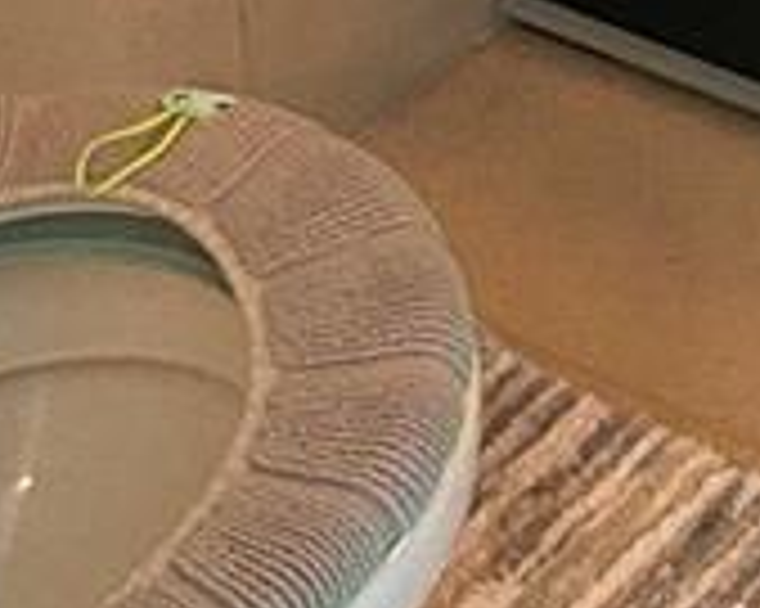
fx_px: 4046
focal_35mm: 180
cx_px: 1106
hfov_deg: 10.4
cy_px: -1491
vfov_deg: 7.2
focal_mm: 4.25
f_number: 1.8
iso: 500
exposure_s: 1/60
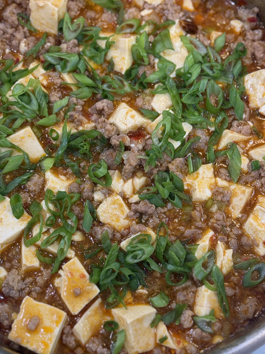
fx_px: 582
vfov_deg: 33.7
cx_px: 110
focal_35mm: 57
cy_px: 148
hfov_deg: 25.6
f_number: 1.78
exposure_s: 1/60
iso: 100
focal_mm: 6.76
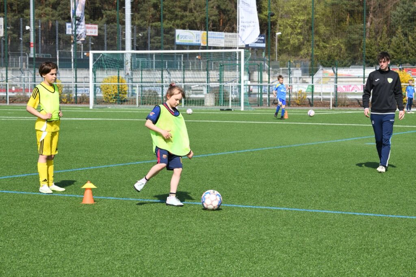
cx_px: 208
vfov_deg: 11.4
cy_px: 138
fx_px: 1386
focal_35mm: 120
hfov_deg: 17.1
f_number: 14
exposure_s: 1/1250
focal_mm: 120
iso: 1250
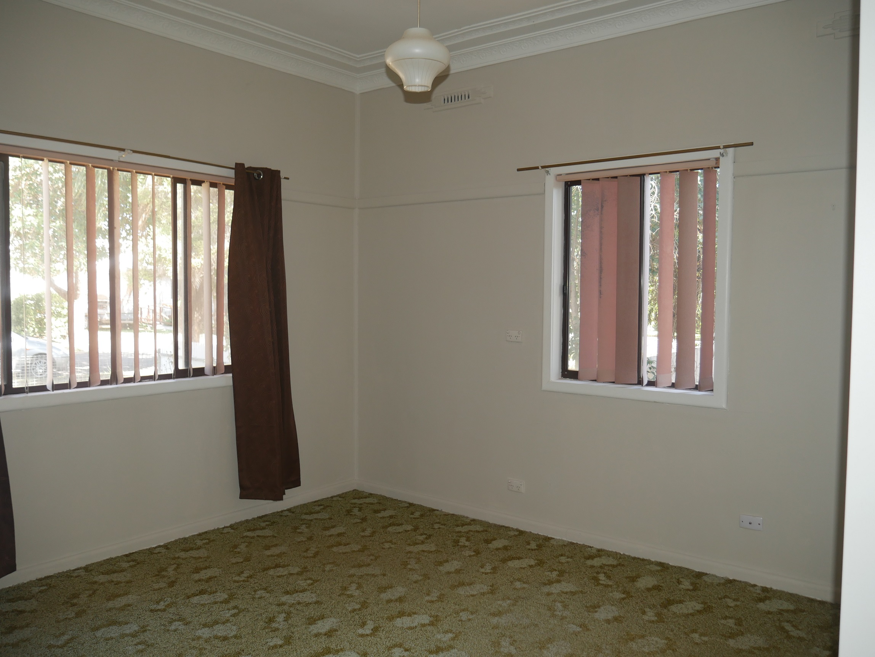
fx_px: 759
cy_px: 328
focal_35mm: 30
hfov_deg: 59.9
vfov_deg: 46.8
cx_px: 438
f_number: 3.6
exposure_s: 1/60
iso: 250
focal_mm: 15
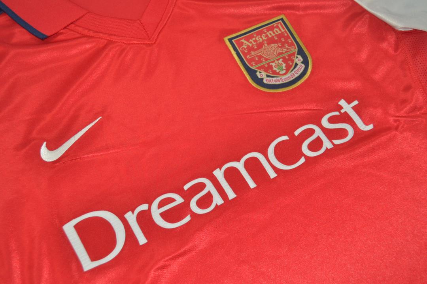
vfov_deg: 29.9
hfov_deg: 43.6
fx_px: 534
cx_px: 214
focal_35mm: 45
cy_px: 142
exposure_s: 1/200
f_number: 4.5
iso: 200
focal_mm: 30
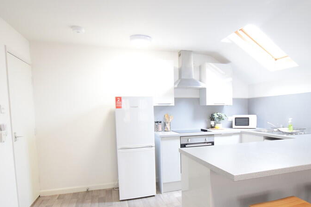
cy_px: 130
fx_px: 199
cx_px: 185
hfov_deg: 75.4
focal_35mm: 23
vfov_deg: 54.5
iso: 1600
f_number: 3.5
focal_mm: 10
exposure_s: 1/60
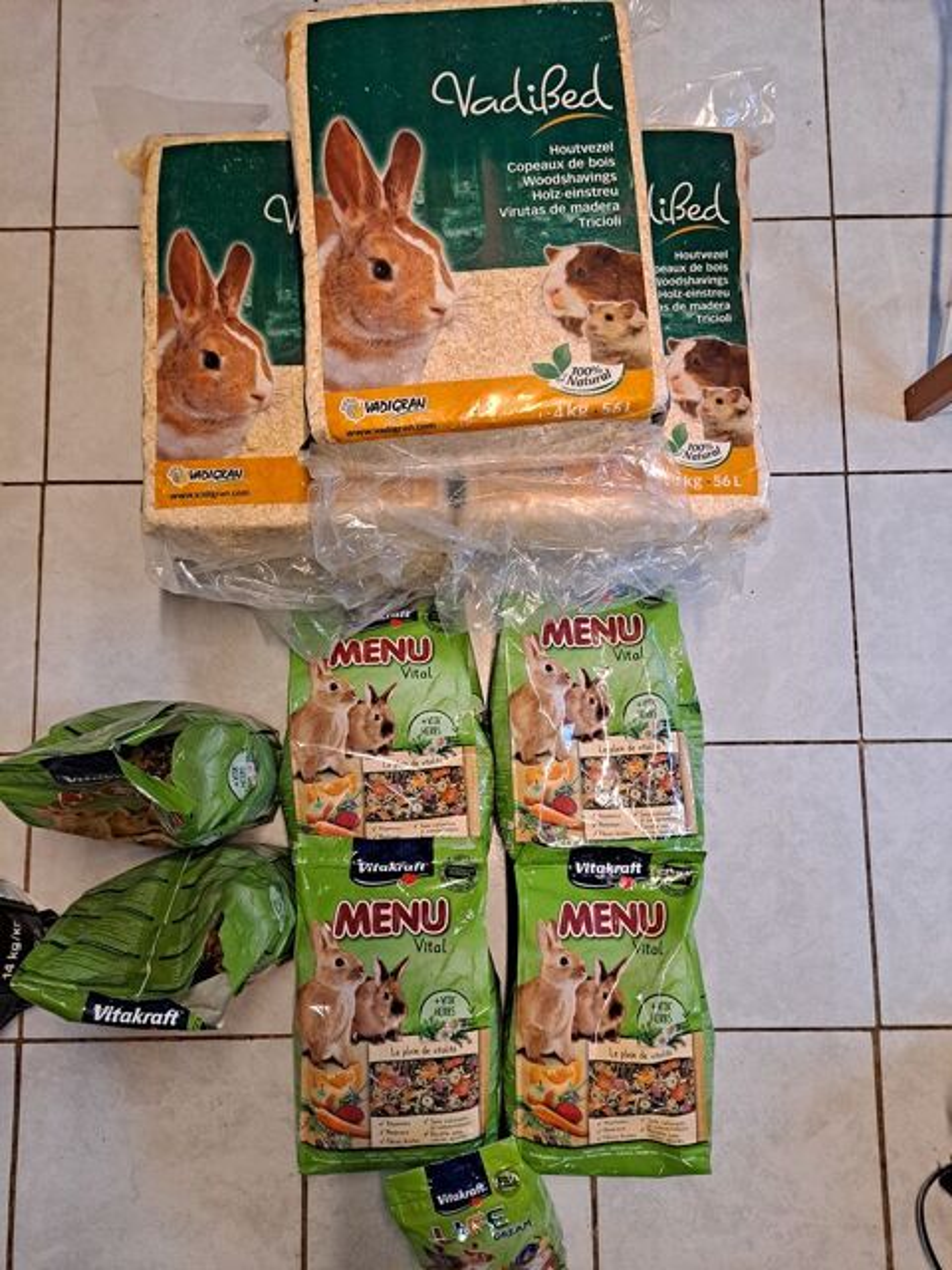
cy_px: 635
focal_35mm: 25
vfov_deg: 69.4
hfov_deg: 54.9
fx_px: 917
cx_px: 476
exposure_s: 1/50
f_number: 2
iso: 400
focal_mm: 4.6
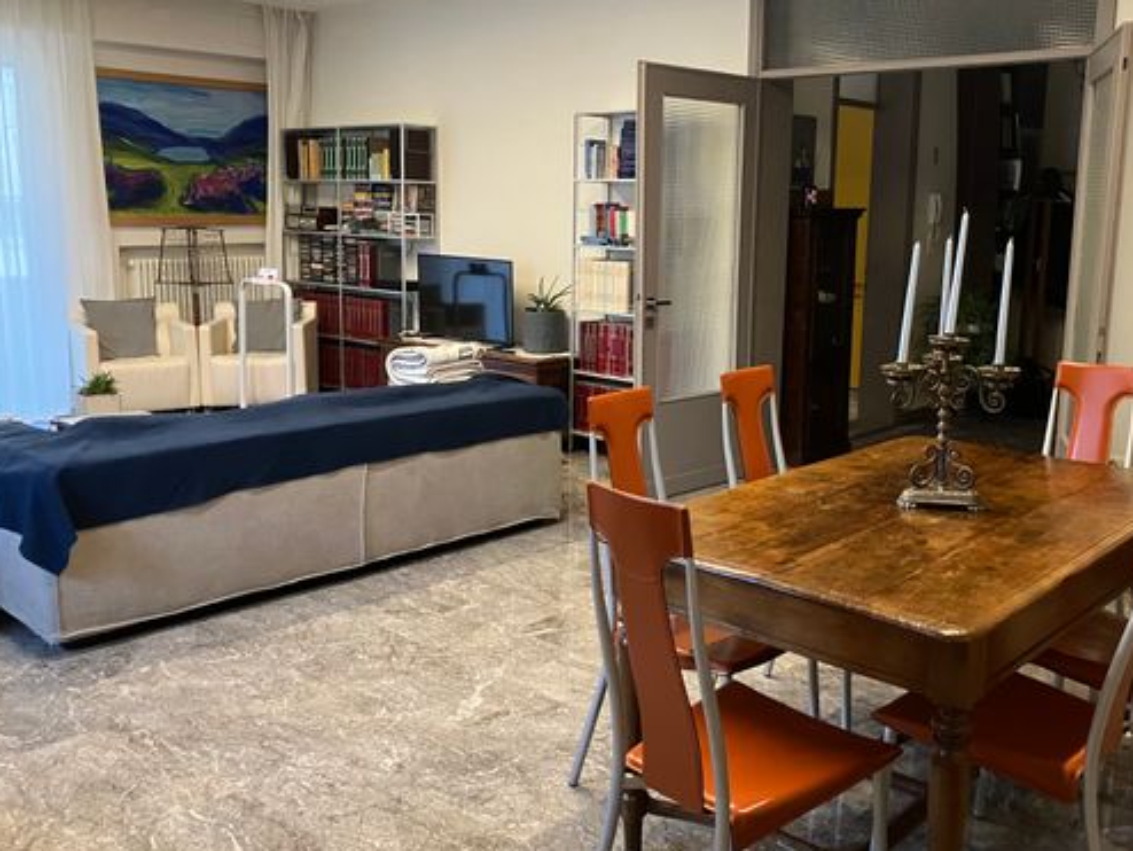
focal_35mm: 34
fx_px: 1113
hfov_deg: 53.8
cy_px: 424
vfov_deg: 41.8
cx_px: 638
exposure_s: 1/30
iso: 400
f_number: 1.8
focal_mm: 3.99
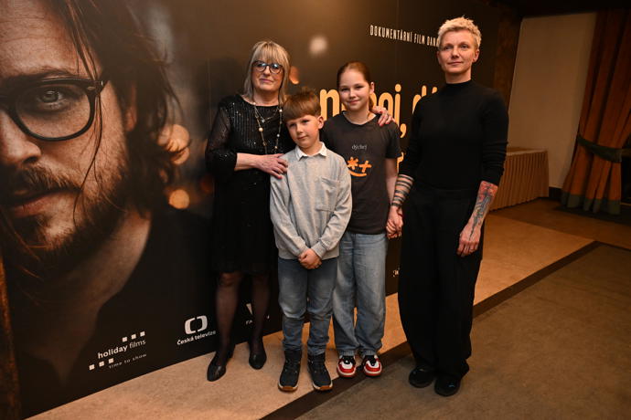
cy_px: 210
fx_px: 456
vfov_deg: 49.6
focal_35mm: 26
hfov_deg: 69.4
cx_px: 316
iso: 2500
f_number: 4.5
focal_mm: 26
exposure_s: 1/160
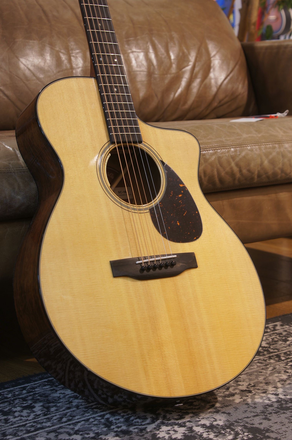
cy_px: 220
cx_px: 146
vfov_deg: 29.9
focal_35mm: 68
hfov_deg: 20.1
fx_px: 823
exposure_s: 1/5
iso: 100
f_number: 6.3
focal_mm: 45
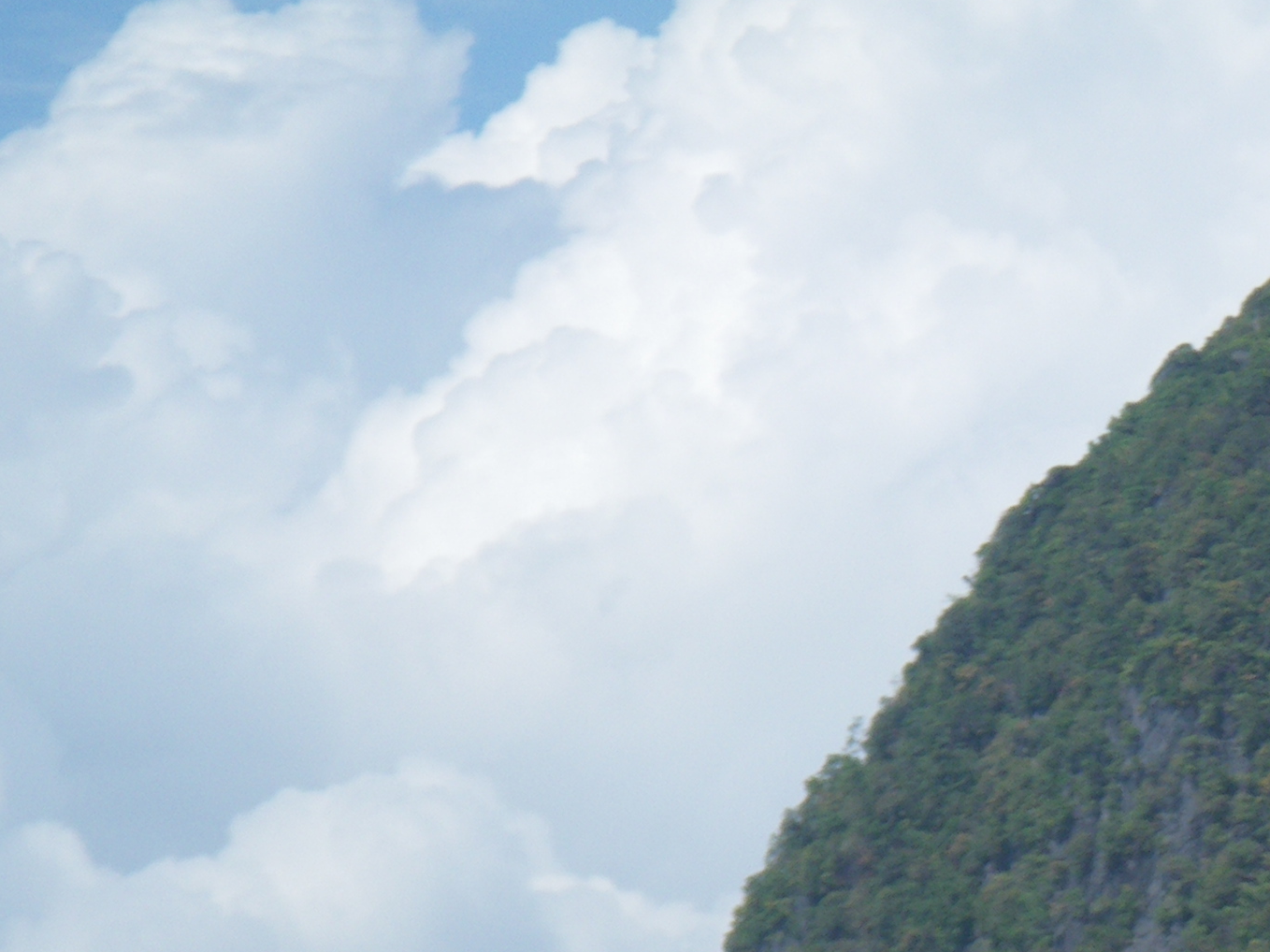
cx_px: 1300
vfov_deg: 4.8
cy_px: 1273
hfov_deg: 6.4
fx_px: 11335
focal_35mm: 309
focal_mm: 20.6
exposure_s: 1/320
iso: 50
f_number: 5.2
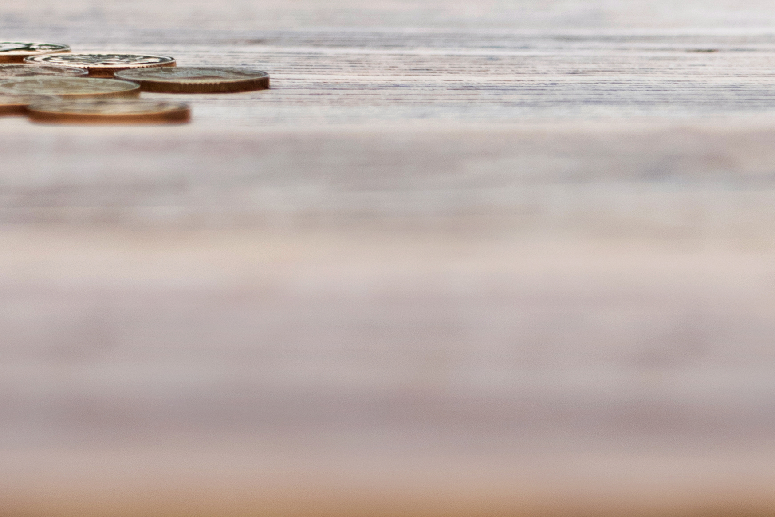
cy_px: -584
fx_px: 6995
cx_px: -355
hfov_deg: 6.3
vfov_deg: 4.2
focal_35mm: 325
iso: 400
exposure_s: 1/200
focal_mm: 70
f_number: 4
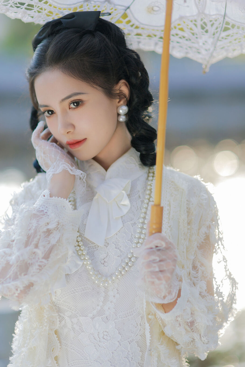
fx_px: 868
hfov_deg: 16.1
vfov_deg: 23.9
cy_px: 184
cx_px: 122
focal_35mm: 85
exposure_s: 1/500
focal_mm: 85
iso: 100
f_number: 1.8
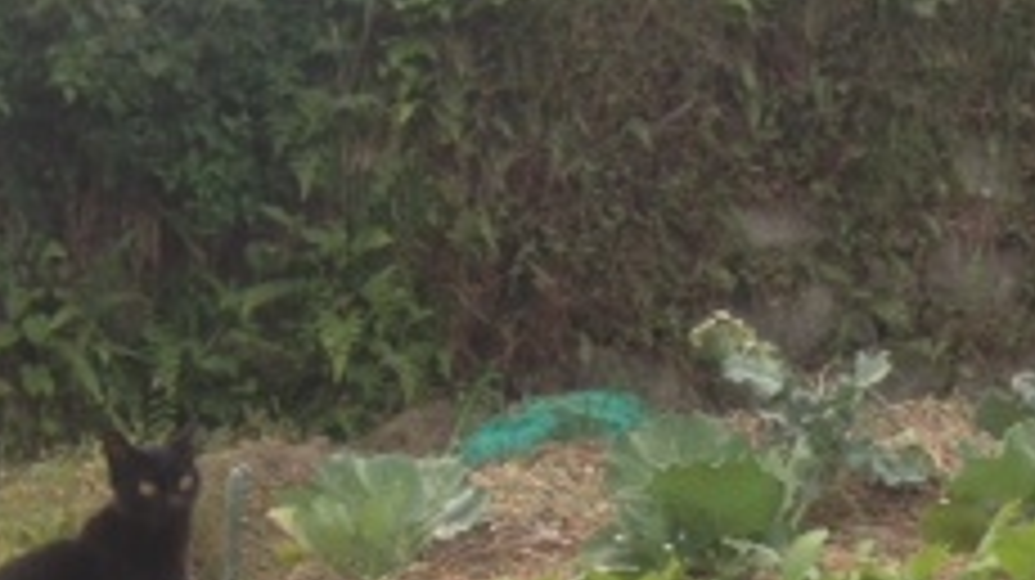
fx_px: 2742
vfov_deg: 12.1
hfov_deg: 21.2
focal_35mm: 100
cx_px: 770
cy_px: 283
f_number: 2.4
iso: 50
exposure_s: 1/120
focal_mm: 4.13
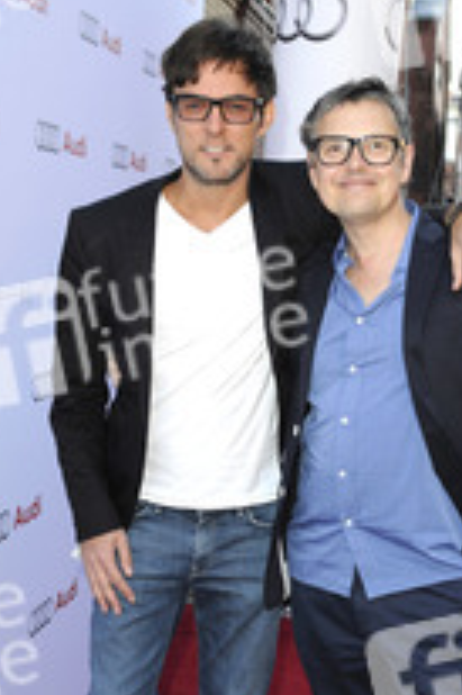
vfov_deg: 28.6
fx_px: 1350
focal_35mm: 70
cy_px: 496
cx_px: 233
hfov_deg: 19.4
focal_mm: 36
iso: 500
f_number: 5.6
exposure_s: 1/160
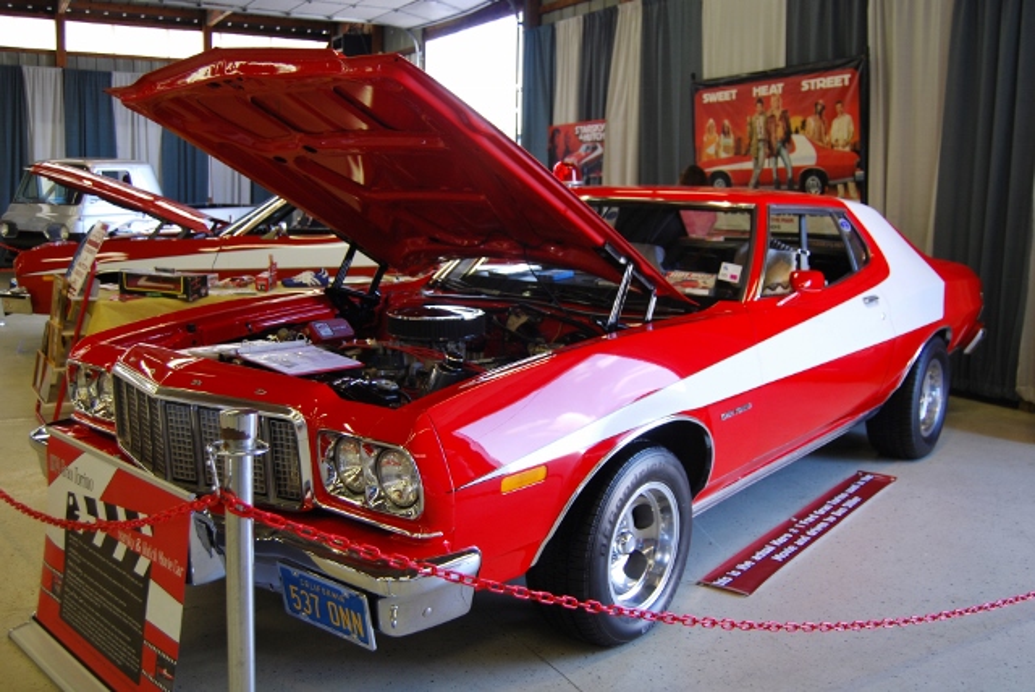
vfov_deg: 40.0
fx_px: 950
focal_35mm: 33
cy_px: 346
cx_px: 518
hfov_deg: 57.2
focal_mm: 22
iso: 200
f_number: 3.8
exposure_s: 1/50
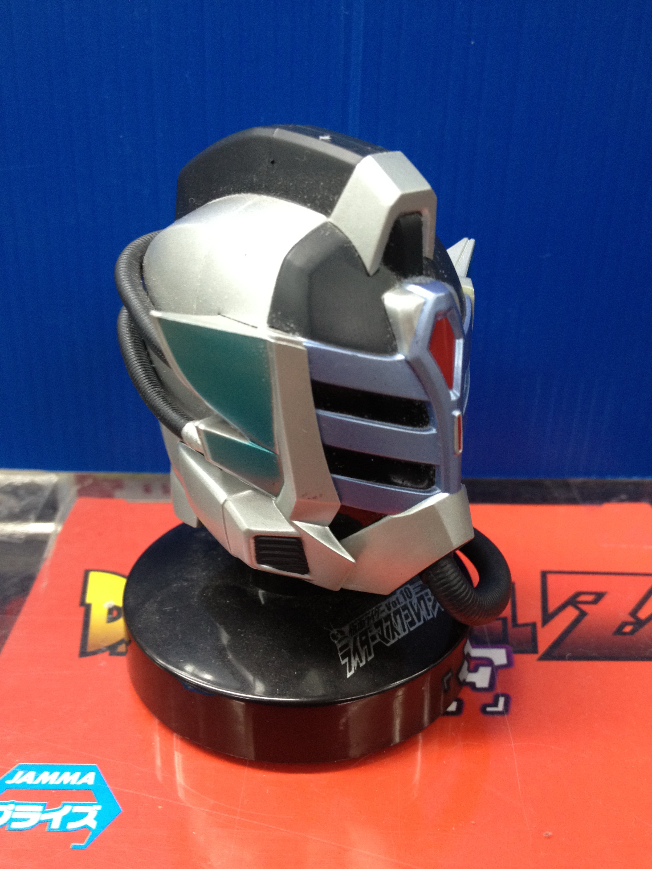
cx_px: 326
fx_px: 879
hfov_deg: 40.7
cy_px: 434
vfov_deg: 52.6
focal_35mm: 35
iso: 125
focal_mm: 4.28
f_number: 2.4
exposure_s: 1/20
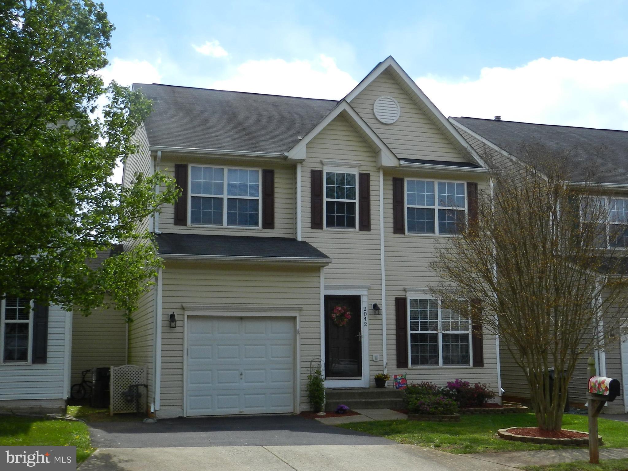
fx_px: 580
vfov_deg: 44.1
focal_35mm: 32
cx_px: 314
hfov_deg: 56.8
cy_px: 236
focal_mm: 5.6
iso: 160
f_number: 4
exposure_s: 1/1000
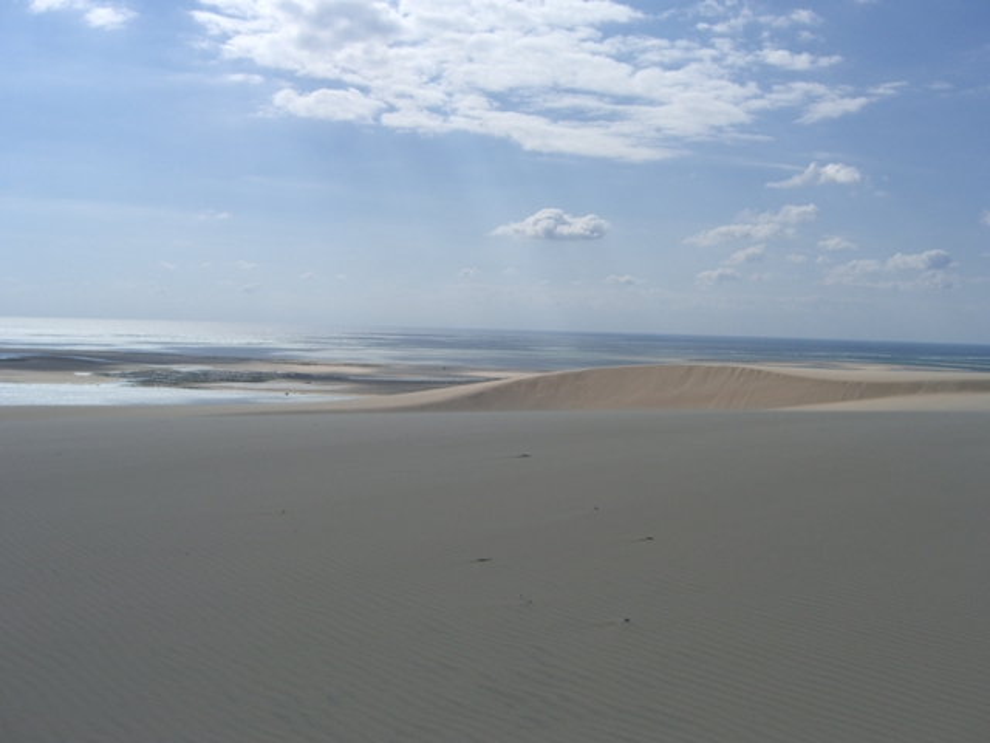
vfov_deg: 37.7
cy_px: 372
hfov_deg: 49.0
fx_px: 1087
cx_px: 495
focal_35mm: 38
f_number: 8
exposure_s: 1/500
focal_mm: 7.9
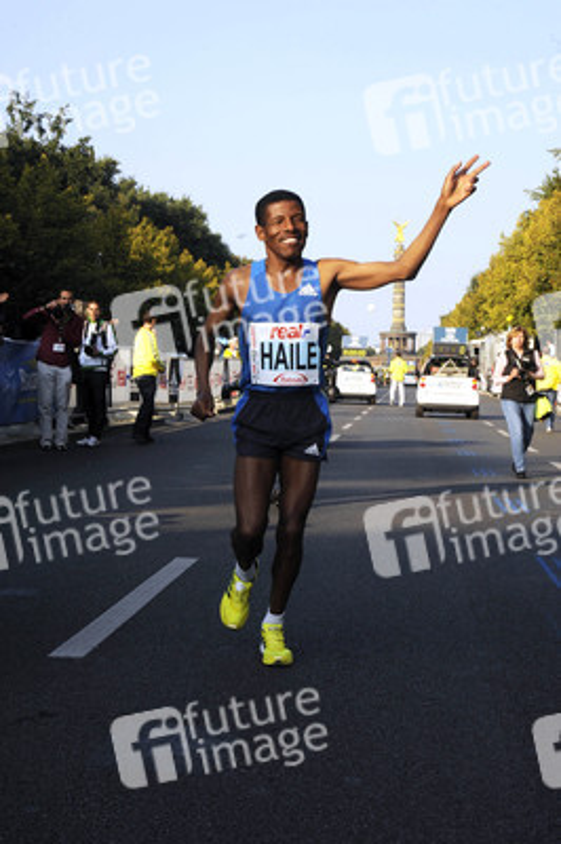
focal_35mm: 70
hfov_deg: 19.4
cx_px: 280
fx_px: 1639
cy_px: 422
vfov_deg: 28.9
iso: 500
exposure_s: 1/320
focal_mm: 70
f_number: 14
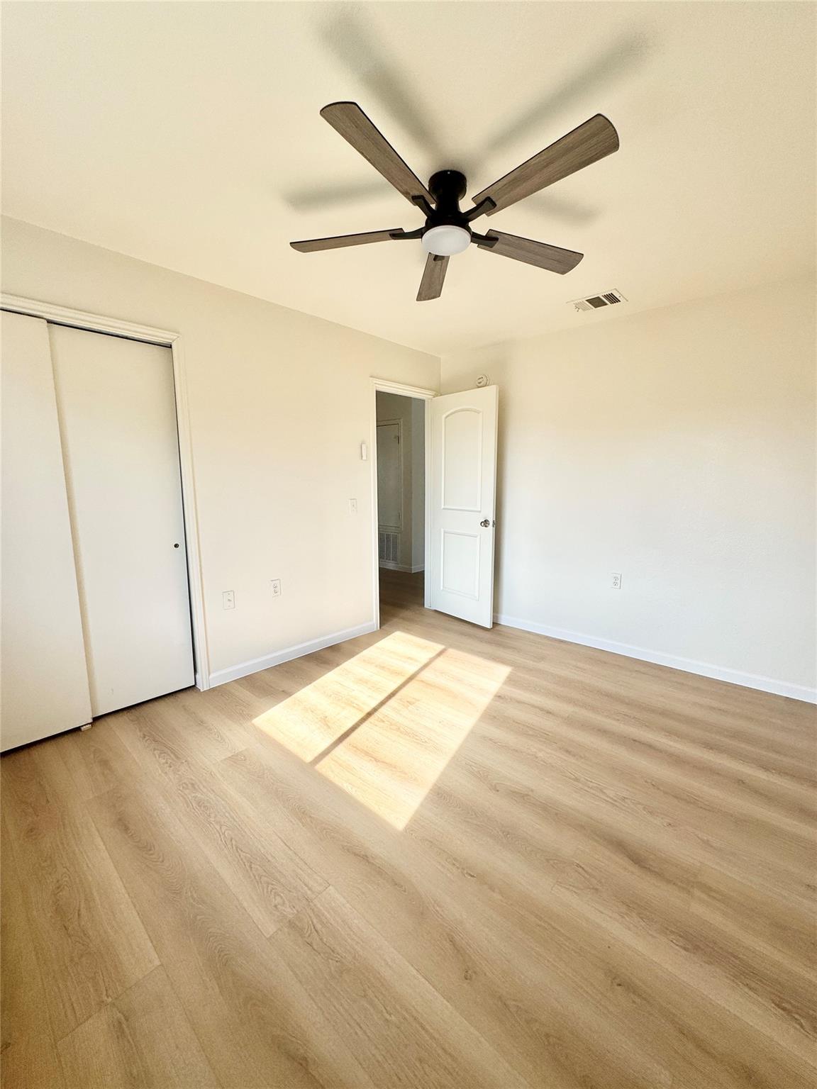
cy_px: 544
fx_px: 441
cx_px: 408
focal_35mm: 14
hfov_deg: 85.7
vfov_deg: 102.1
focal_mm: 2.22
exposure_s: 1/299
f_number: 2.2
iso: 40
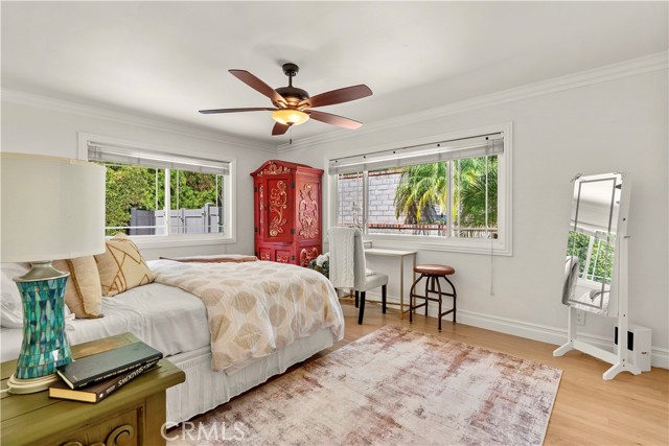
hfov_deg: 96.7
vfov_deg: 73.8
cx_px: 334
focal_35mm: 16
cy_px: 223
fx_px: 297
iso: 200
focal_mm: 16
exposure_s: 1/3
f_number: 8
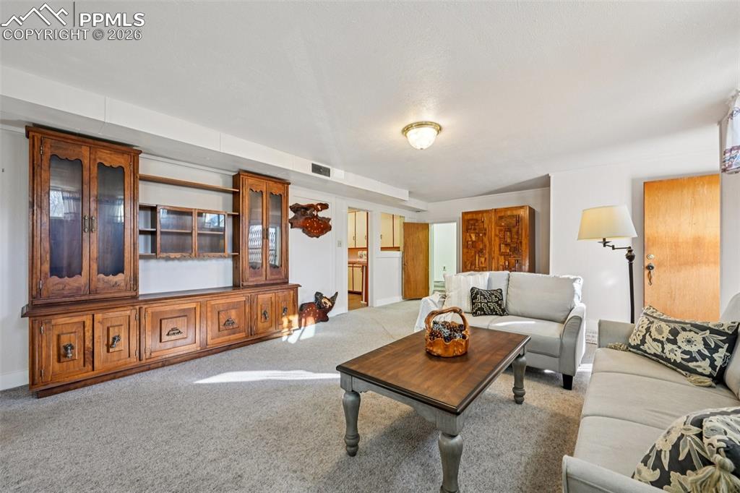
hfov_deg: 104.3
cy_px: 246
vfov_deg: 81.2
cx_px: 370
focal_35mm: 14
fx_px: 288
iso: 400
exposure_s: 1/8
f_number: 11
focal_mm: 14
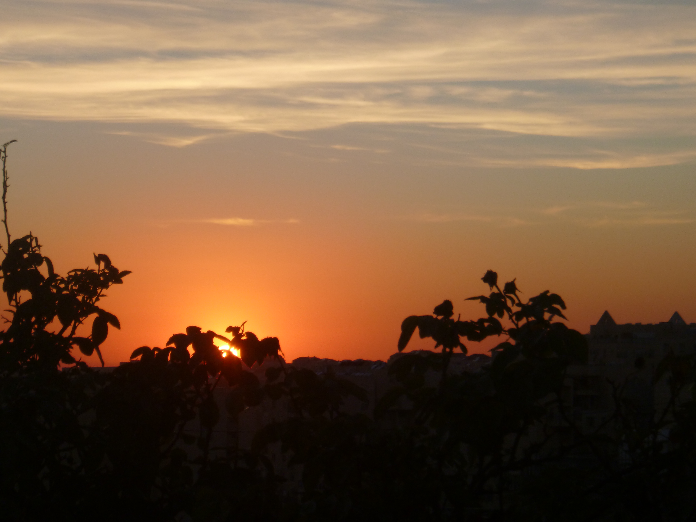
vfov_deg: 12.3
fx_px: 2413
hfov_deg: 16.4
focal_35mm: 120
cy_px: 261
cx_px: 348
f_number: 5.7
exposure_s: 1/200
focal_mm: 18
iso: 100
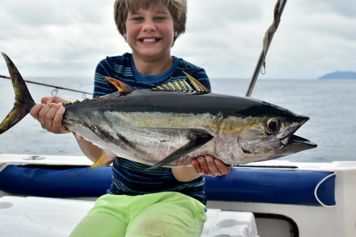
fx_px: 386
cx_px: 178
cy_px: 118
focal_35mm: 39
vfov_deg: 34.2
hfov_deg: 49.6
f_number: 5.6
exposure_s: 1/2000
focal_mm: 26
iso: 800
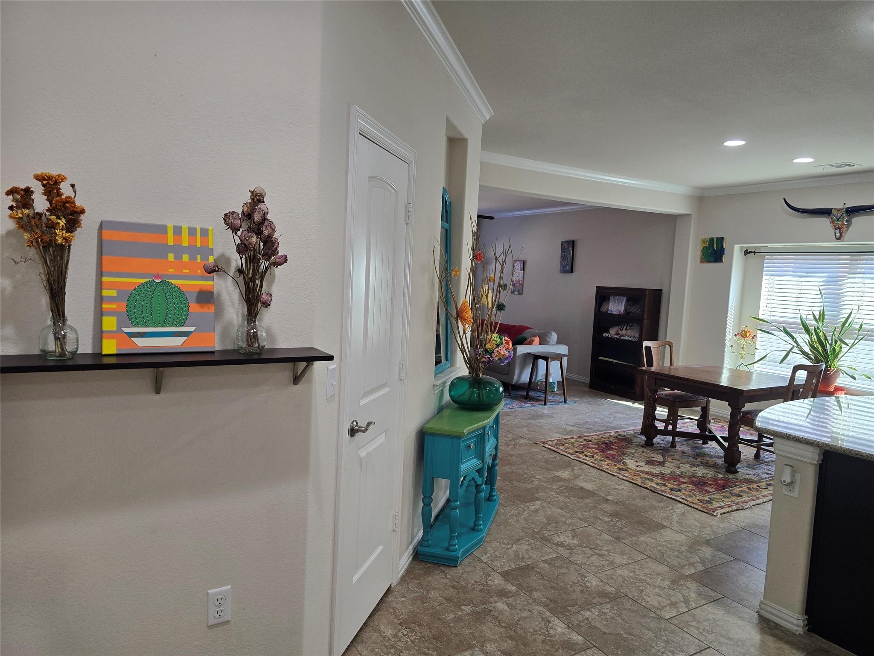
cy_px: 328
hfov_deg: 73.9
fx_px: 581
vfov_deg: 58.9
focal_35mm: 23
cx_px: 437
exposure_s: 1/120
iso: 100
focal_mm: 6.3
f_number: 1.7
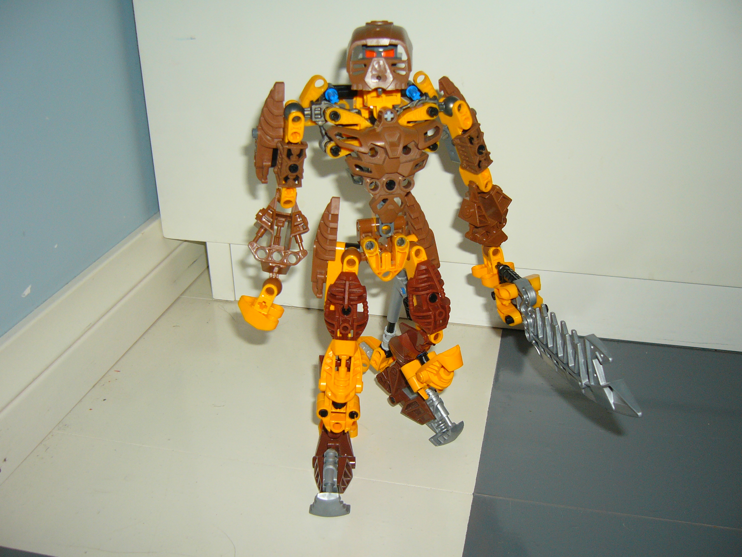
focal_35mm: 35
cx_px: 371
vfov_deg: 40.7
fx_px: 750
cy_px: 278
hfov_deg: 52.6
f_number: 2.8
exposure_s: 1/60
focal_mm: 5.8
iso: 100
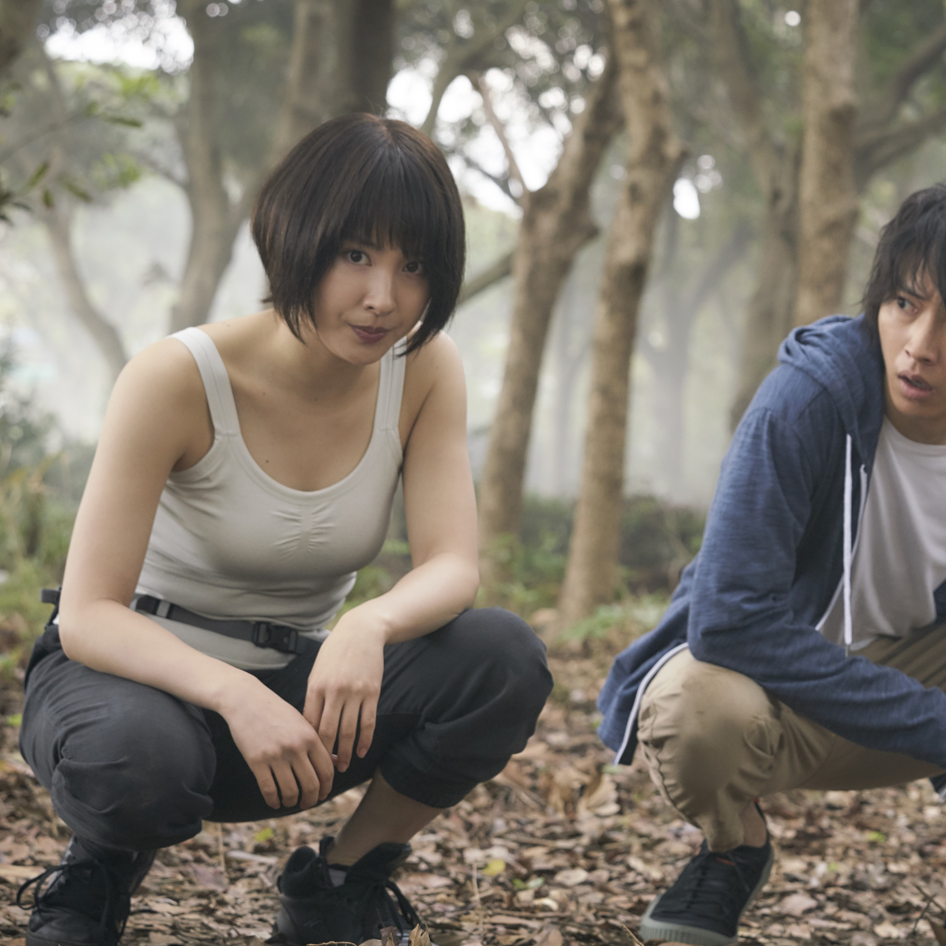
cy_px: 563
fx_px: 3370
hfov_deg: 15.9
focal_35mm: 109
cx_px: 740
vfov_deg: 16.0
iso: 800
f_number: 5.6
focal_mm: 70
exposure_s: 1/250
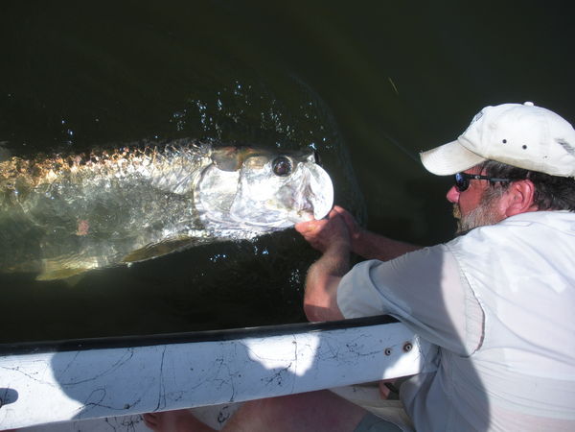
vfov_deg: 39.7
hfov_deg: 51.4
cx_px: 288
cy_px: 216
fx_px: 598
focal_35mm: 36
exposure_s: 1/864
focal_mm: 6.3
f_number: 3.5
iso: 64
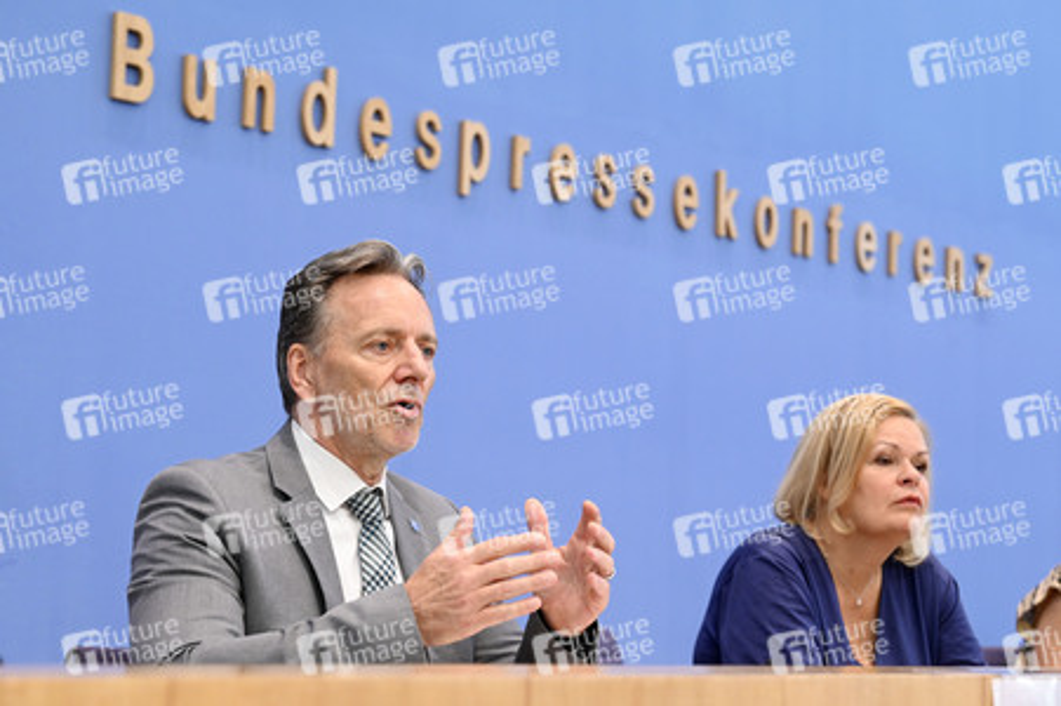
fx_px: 2297
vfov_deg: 17.5
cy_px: 353
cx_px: 530
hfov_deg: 26.0
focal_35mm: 78
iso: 3200
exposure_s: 1/400
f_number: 5.6
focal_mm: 78
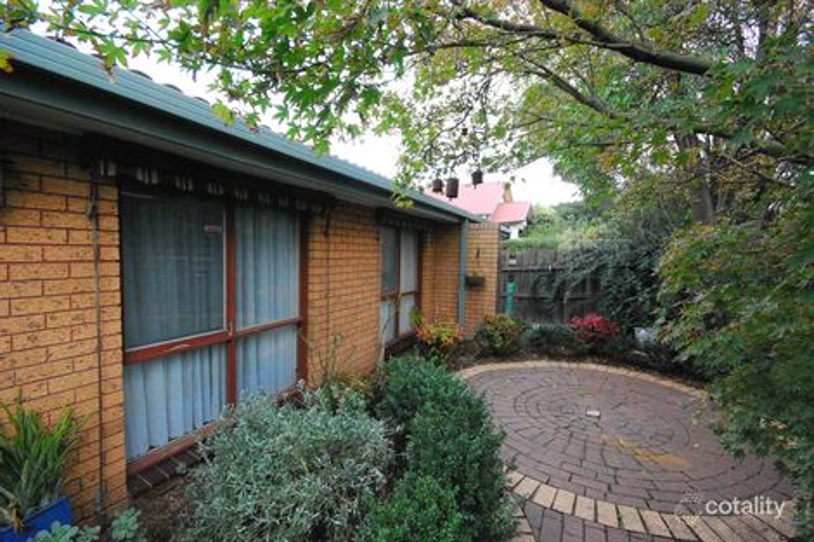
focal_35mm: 15
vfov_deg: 77.3
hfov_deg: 100.4
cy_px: 271
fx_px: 339
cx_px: 407
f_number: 9
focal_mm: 10
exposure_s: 1/320
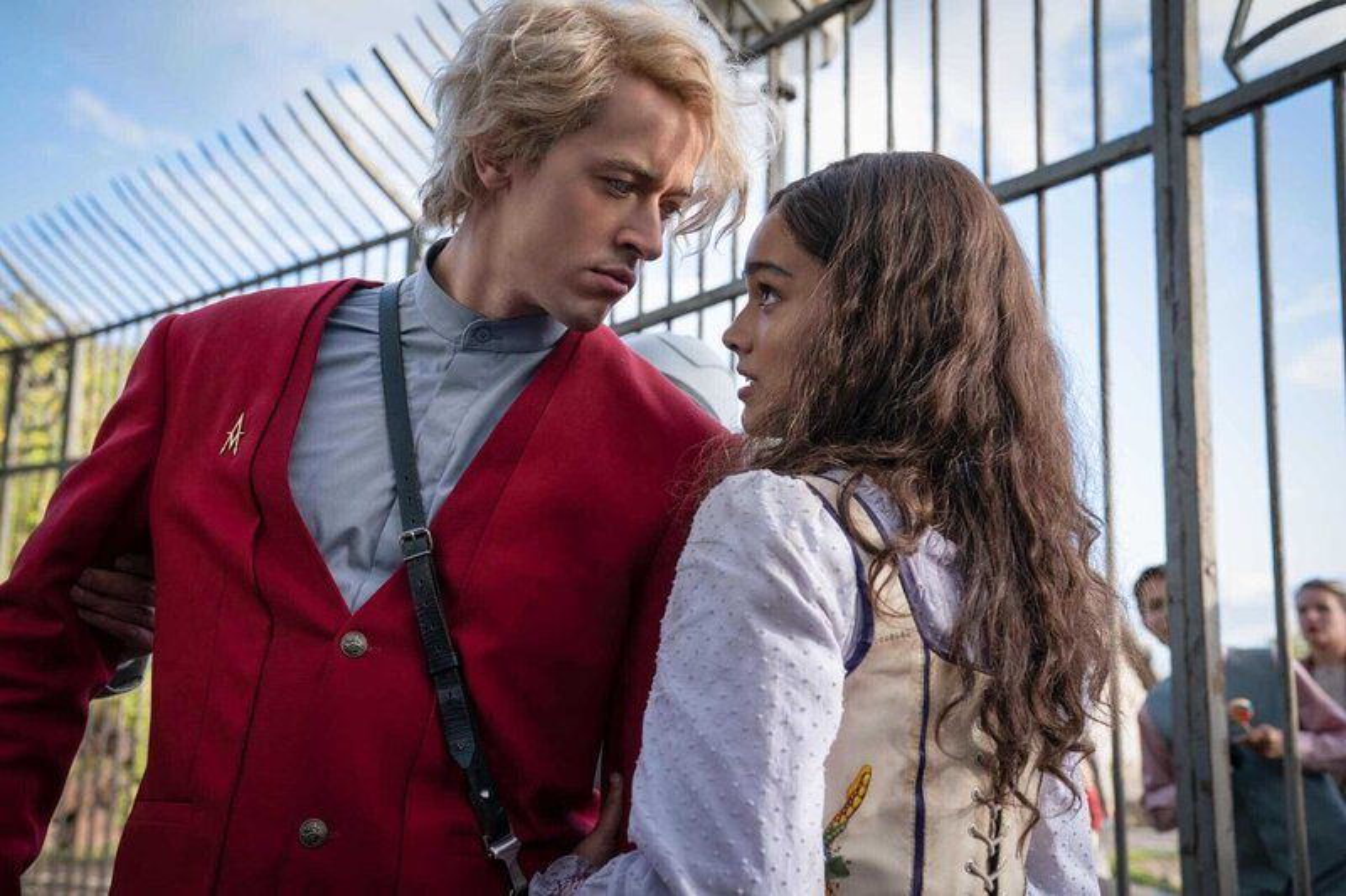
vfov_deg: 33.4
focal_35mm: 40
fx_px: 1495
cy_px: 448
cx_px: 673
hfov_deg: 48.5
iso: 320
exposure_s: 1/400
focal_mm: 40
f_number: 4.5
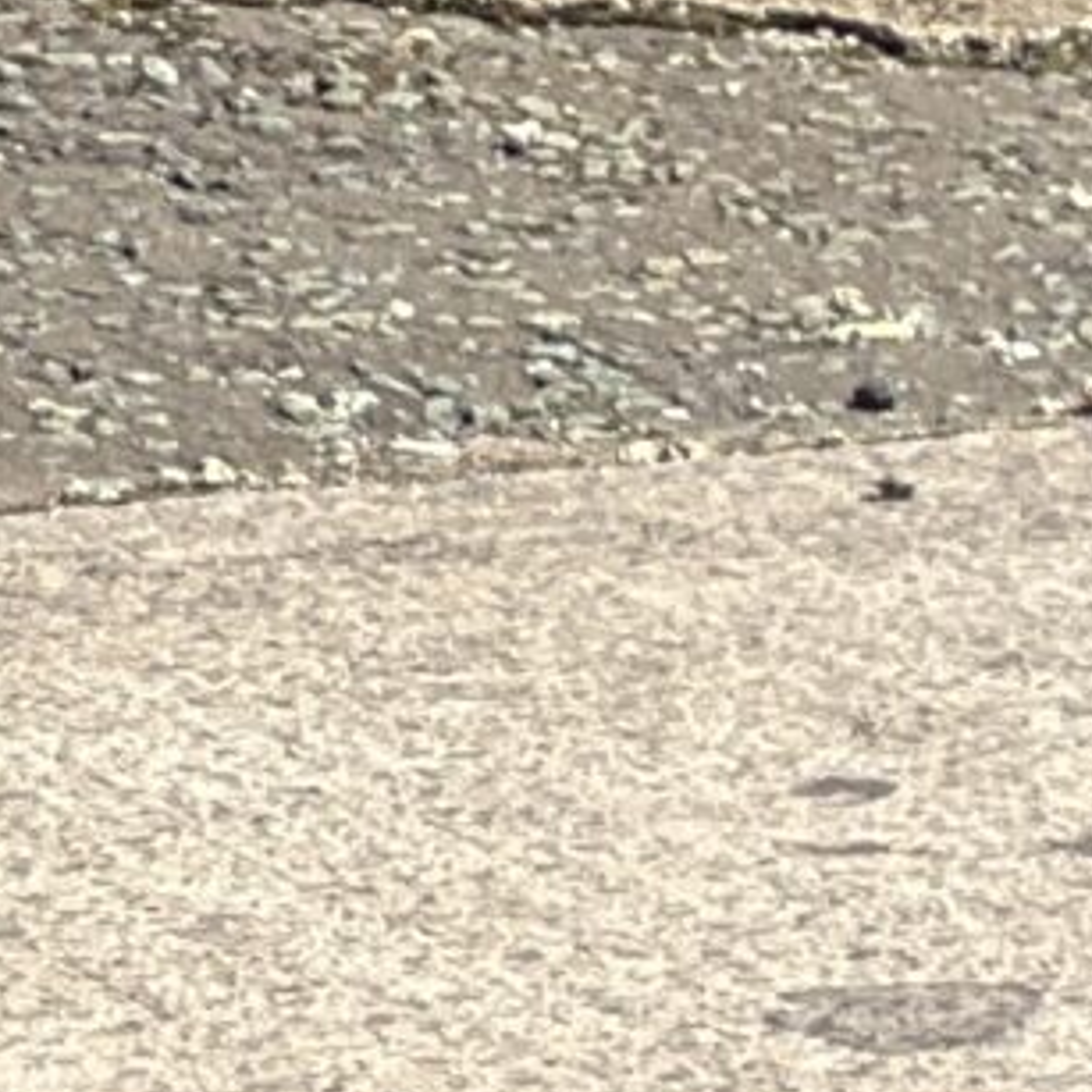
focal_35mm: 568
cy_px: 1658
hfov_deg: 3.0
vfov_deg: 3.1
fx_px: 20272
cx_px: 3166
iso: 40
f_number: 2.8
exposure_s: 1/128
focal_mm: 9
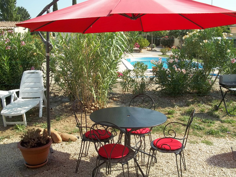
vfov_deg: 39.7
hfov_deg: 51.4
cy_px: 88
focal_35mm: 36
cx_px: 118
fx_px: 245
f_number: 8
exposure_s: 1/100
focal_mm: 6.5
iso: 64
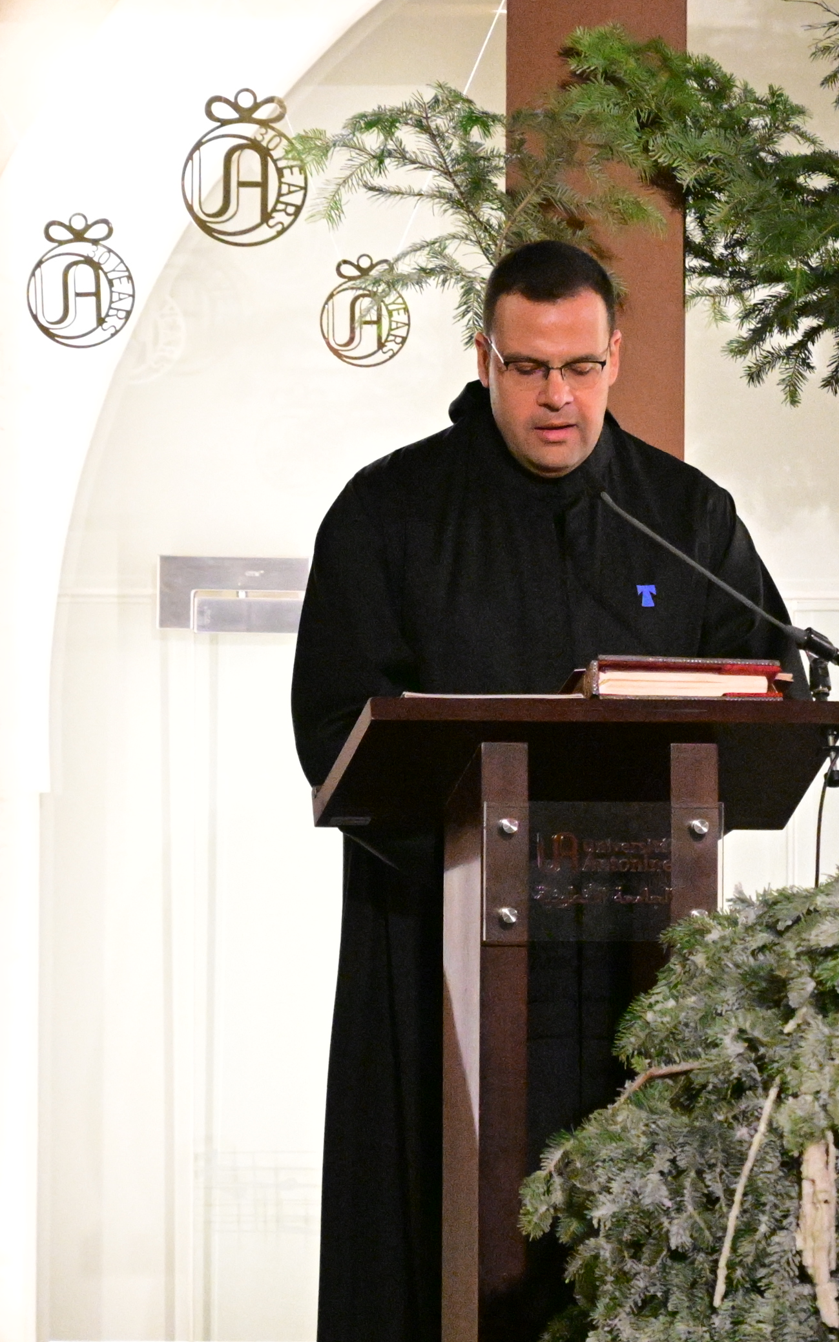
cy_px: 784
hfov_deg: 3.7
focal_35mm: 356
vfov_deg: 5.9
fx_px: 13022
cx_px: 958
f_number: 4
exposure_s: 1/800
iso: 10000
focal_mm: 120
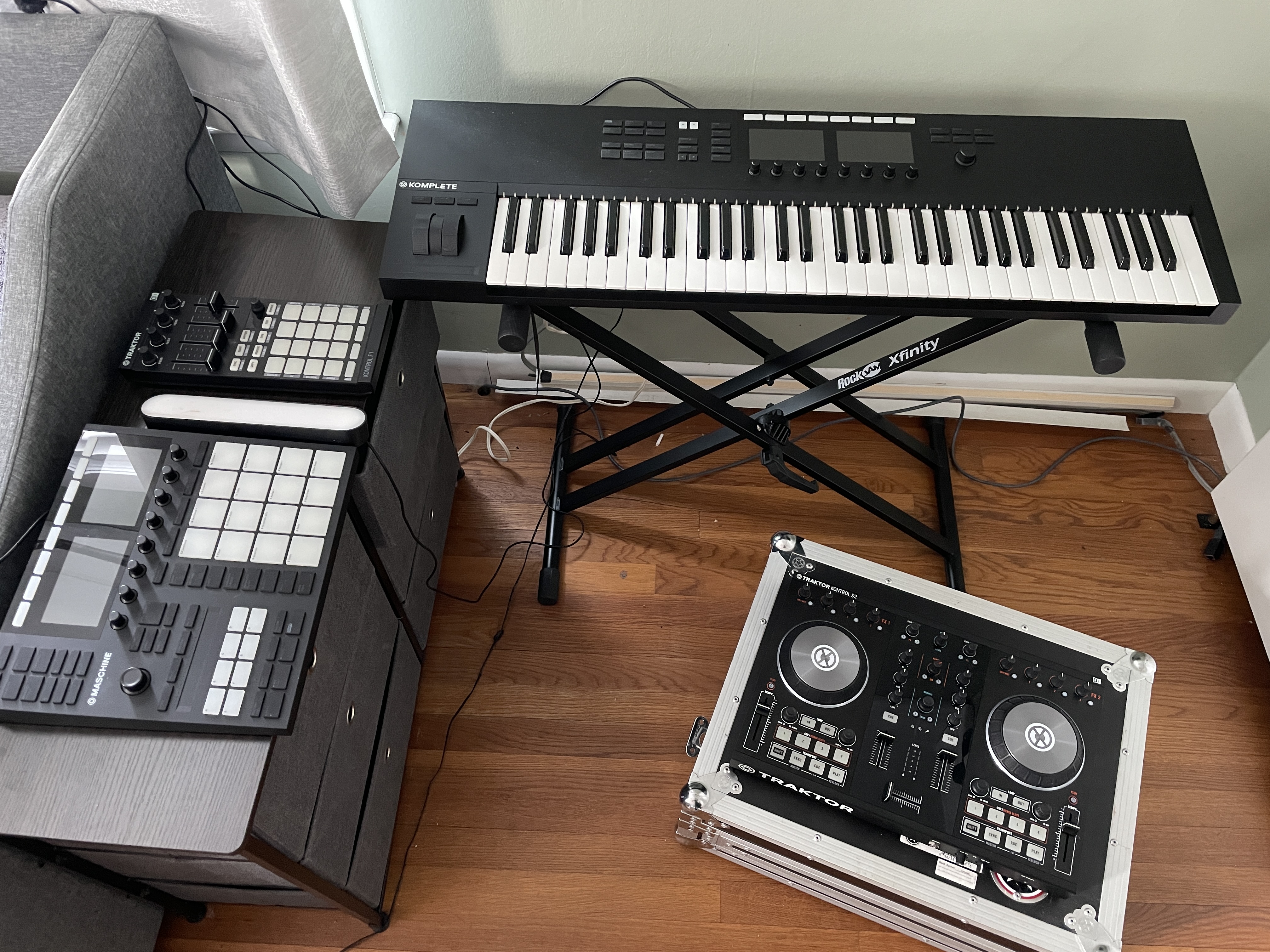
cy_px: 476
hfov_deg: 67.3
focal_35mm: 26
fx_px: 954
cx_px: 635
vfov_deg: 53.1
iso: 640
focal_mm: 4.2
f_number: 1.6
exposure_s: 1/32
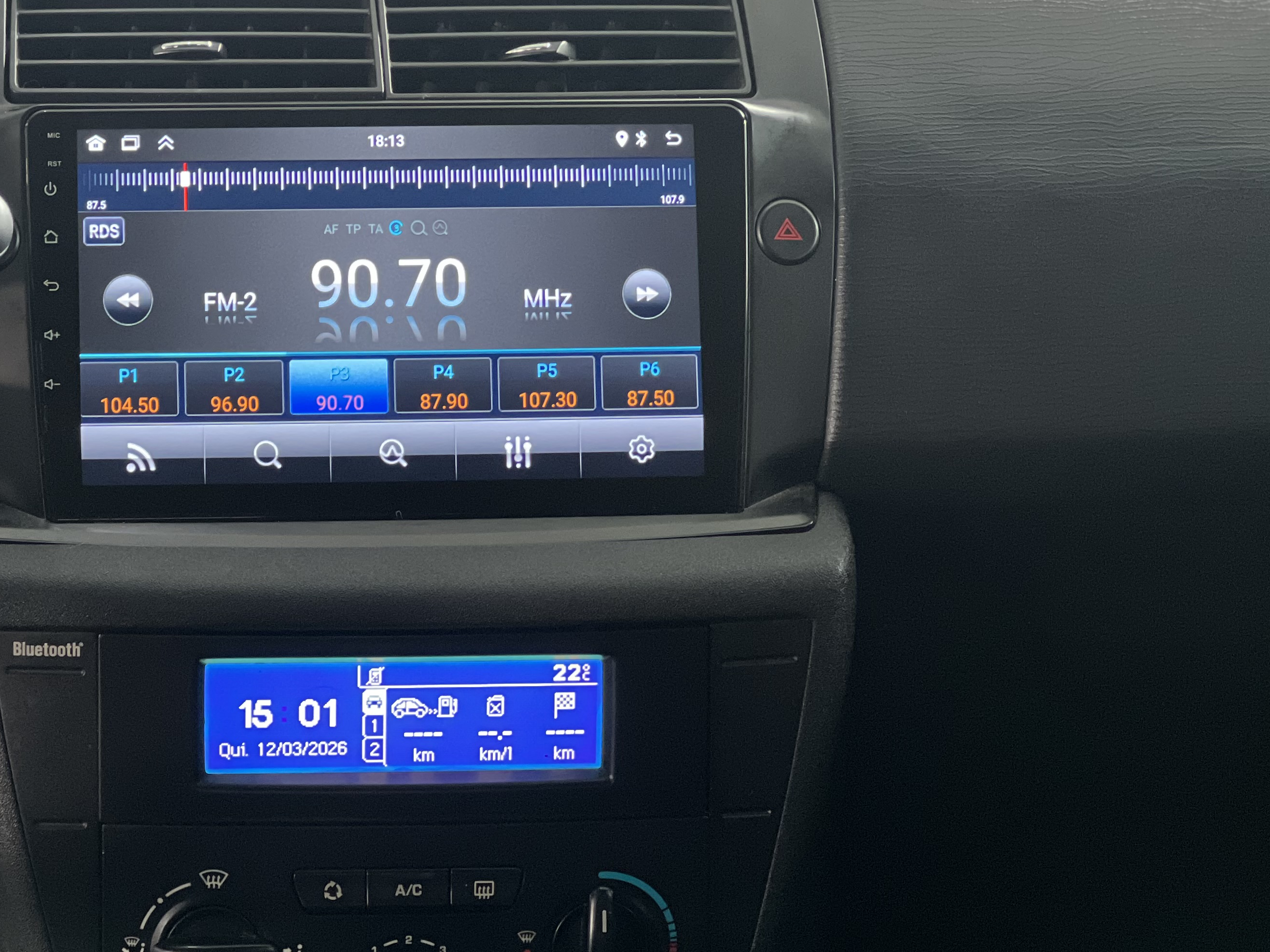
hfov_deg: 16.6
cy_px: 277
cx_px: 351
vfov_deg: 12.5
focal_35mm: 118
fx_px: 4329
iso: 320
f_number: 2.8
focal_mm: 9
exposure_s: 1/40
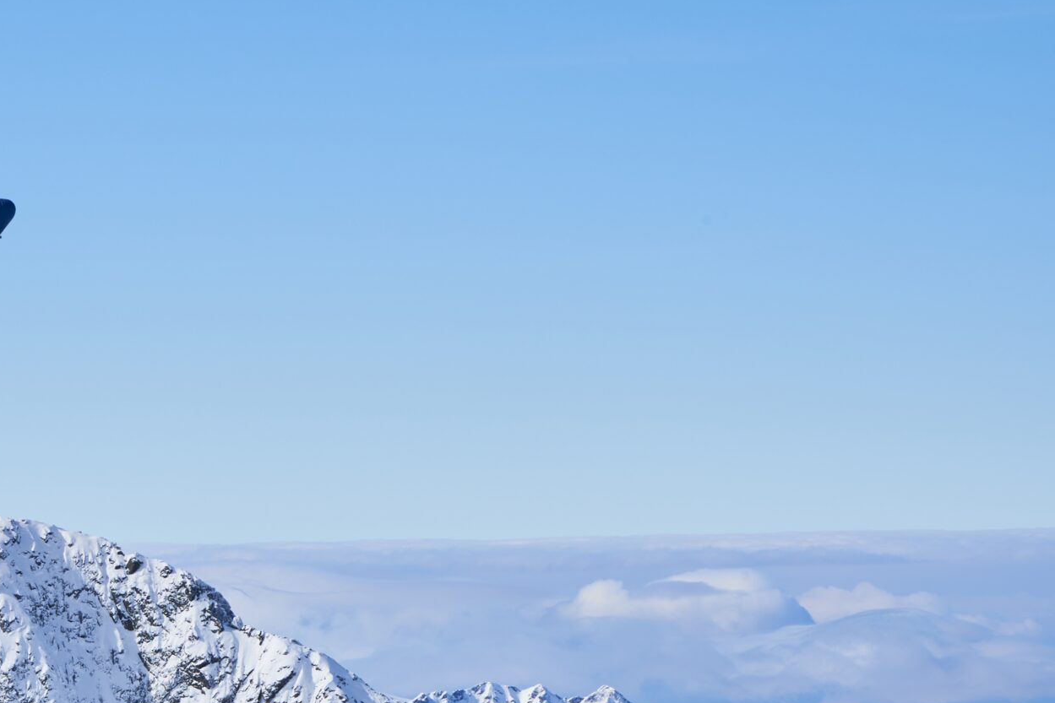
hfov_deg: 10.0
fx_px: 6008
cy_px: 609
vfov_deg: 6.7
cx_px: 2
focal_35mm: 205
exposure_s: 1/80
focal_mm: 100
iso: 100
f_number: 20
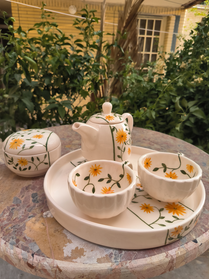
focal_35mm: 24
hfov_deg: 56.8
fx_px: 193
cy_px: 140
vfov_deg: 71.6
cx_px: 104
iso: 128
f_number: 1.7
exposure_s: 1/100
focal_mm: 5.24
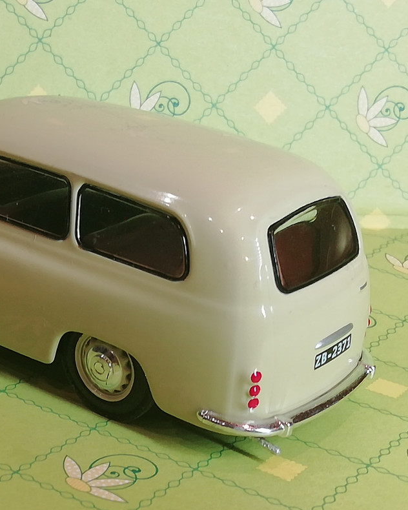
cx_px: 71
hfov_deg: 18.3
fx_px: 1253
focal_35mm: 83
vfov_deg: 23.0
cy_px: 253
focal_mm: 3.46
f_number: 2.2
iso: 100
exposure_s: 1/33.3
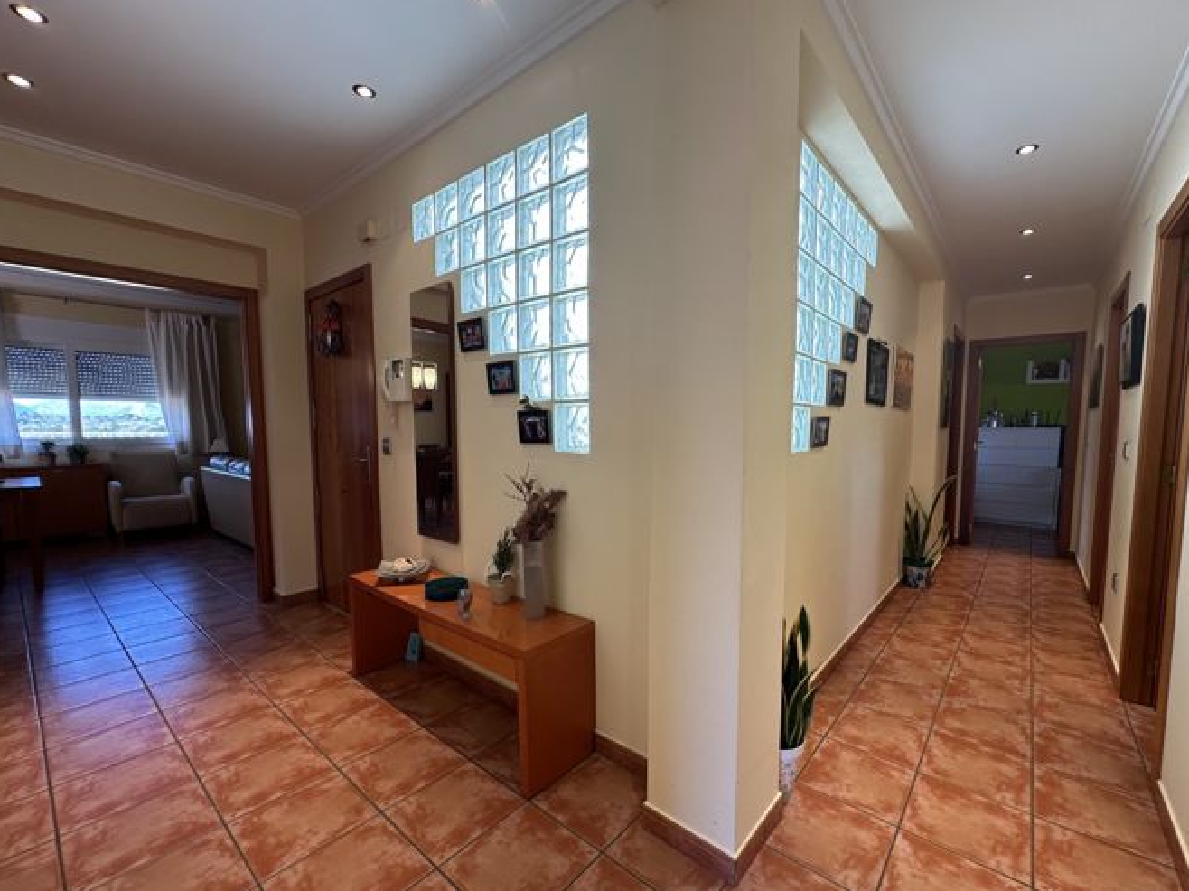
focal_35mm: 15
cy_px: 466
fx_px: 515
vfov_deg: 81.7
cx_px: 628
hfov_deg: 98.1
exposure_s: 1/100
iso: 50
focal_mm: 2.22
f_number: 2.2
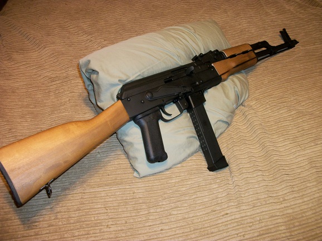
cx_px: 161
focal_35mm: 32
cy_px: 120
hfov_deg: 56.9
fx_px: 297
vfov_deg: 44.1
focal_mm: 5.7
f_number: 2.9
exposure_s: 1/30
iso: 160
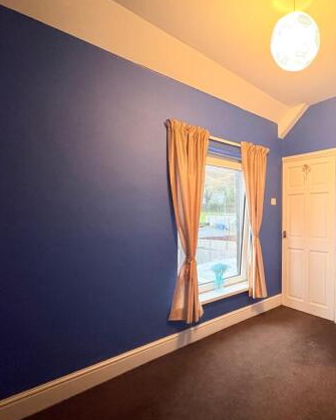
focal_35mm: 19
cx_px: 265
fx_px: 236
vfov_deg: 83.3
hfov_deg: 65.0
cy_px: 216
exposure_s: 1/50
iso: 640
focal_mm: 2.22
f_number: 2.2
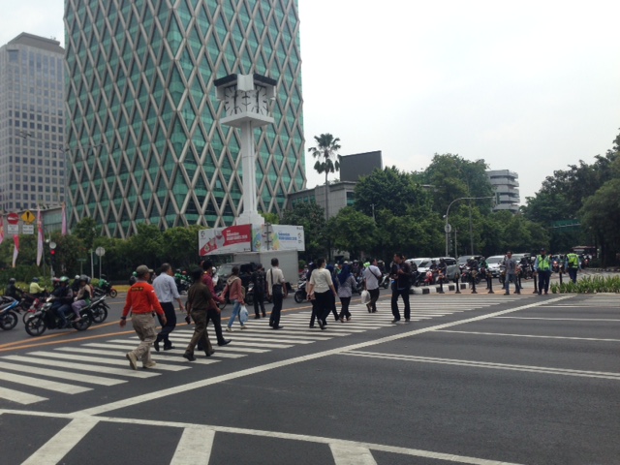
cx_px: 310
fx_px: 591
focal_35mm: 33
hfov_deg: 55.4
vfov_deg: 42.9
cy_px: 232
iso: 50
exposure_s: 1/1232
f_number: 2.4
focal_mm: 4.12
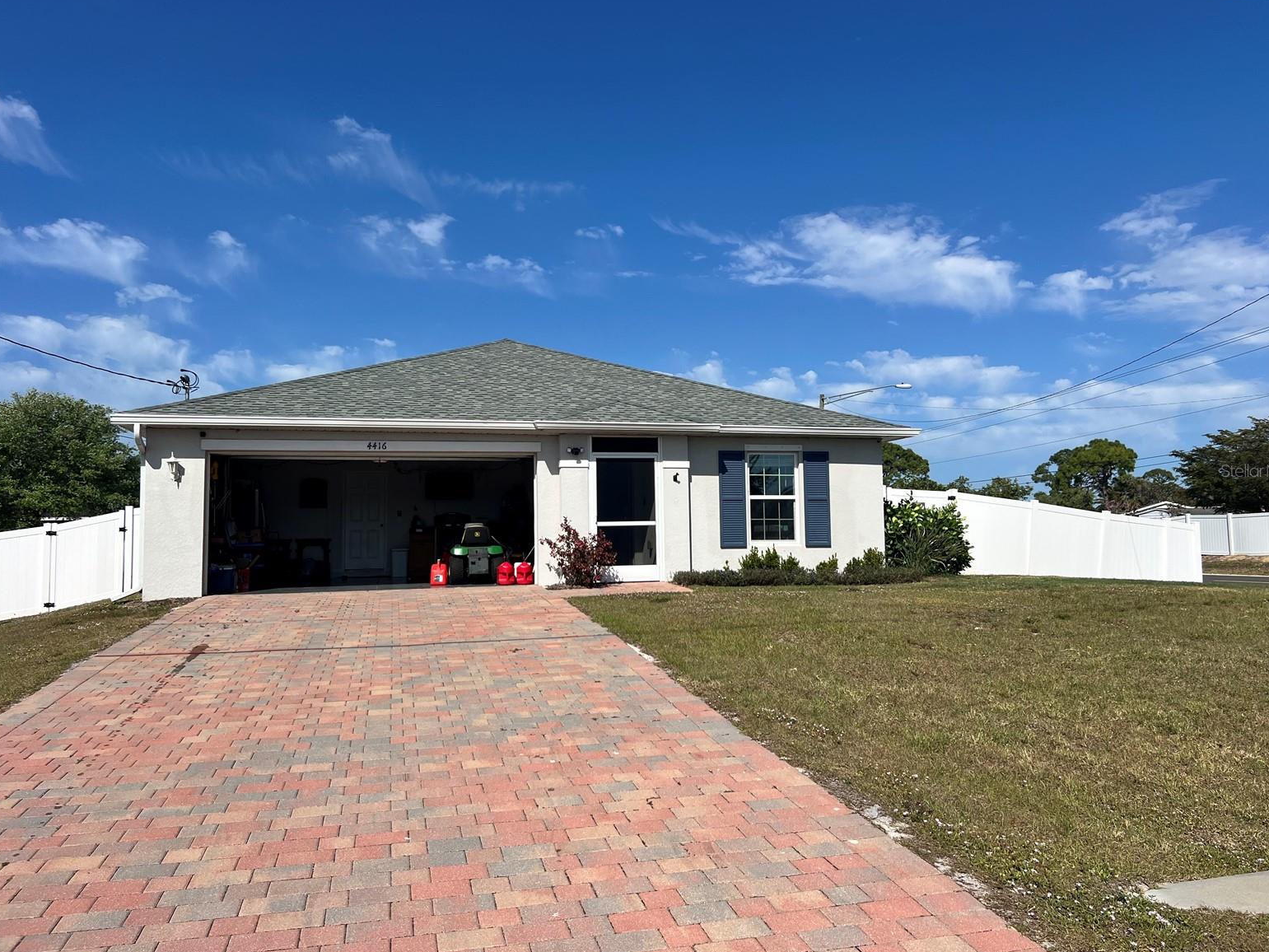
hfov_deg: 65.3
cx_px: 640
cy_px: 470
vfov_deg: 51.4
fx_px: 990
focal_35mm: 27
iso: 50
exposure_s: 1/8000
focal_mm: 5.7
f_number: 1.5
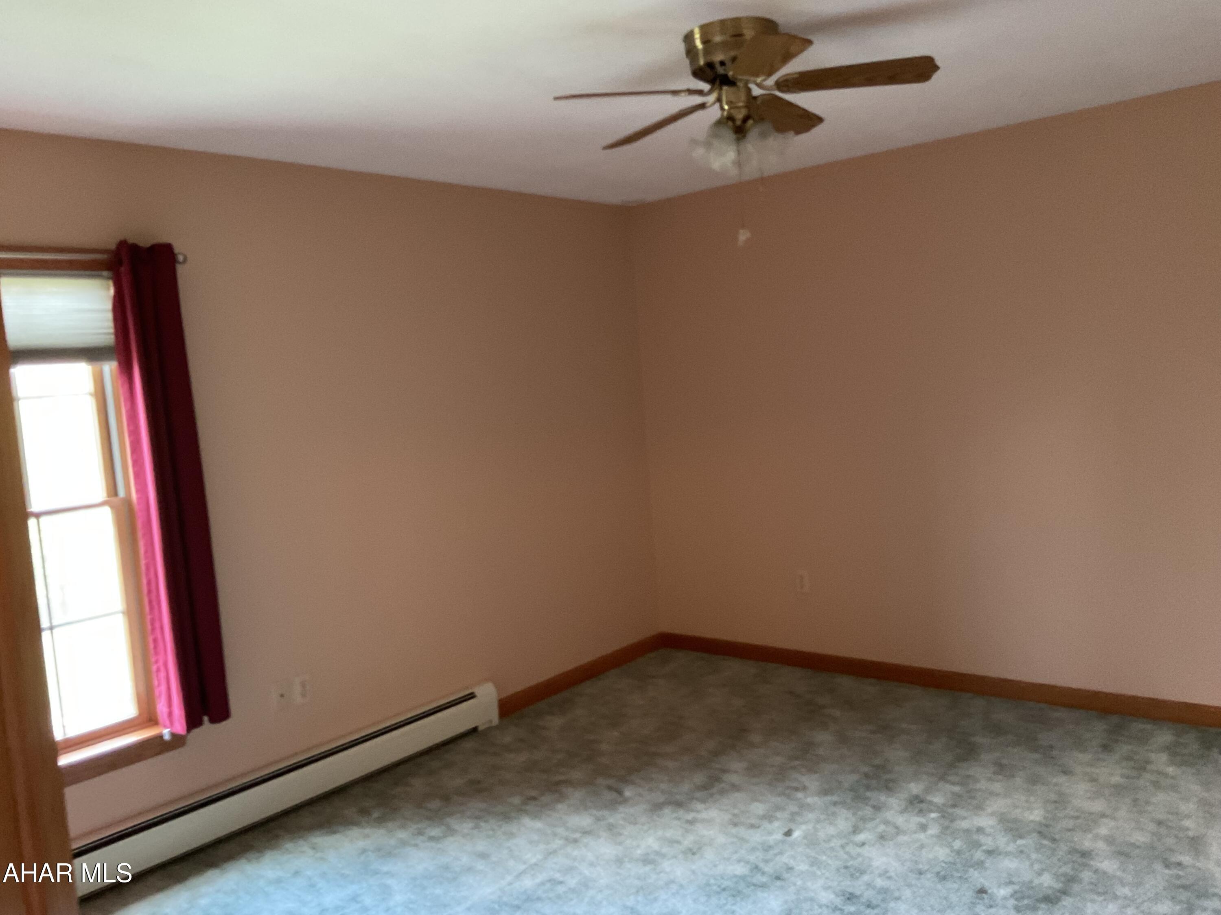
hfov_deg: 61.7
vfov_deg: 48.2
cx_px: 610
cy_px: 458
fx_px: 1023
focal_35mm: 29
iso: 400
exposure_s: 1/30
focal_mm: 3
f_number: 1.8
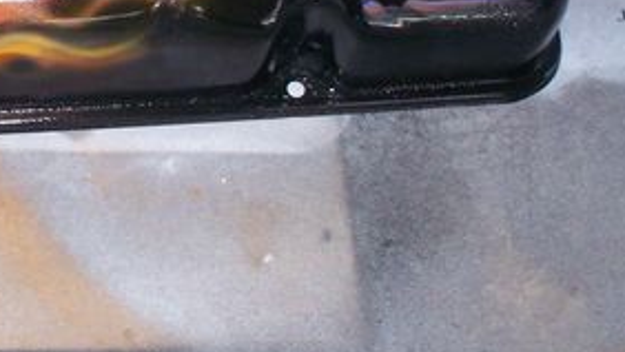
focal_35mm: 89
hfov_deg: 23.5
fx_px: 1476
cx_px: 109
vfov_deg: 13.3
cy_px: -64
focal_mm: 6
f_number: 4.5
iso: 140
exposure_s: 1/60
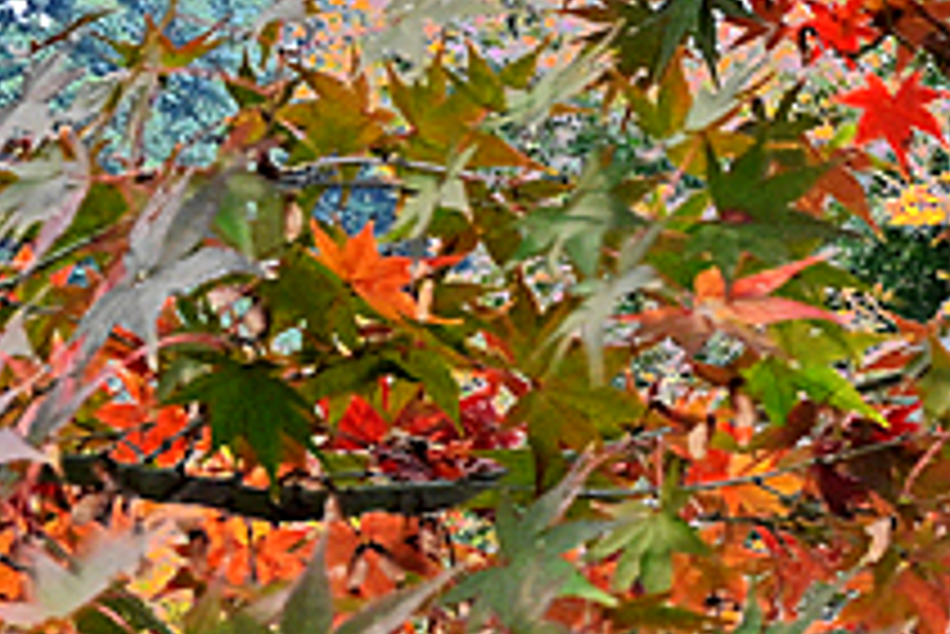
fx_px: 4432
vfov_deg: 8.1
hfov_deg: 10.9
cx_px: 2017
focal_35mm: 168
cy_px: 845
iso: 200
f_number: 11
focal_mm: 29.5
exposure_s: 1/15
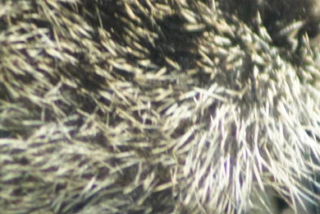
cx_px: 209
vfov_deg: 0.7
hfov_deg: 1.1
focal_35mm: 1844
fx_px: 16390
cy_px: 209
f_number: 5.6
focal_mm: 300
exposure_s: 1/160
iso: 1600
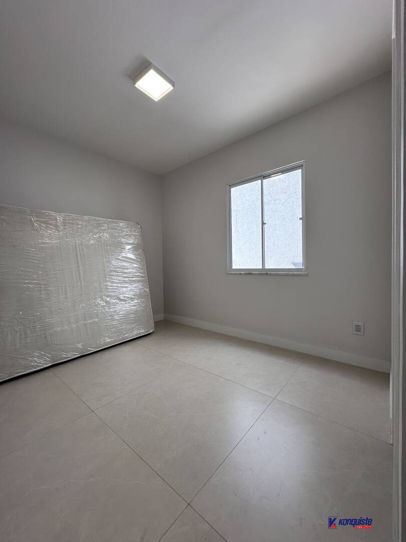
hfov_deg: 85.7
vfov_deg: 102.1
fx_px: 219
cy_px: 271
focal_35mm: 14
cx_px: 203
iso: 40
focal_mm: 2.22
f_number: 2.2
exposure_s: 1/290
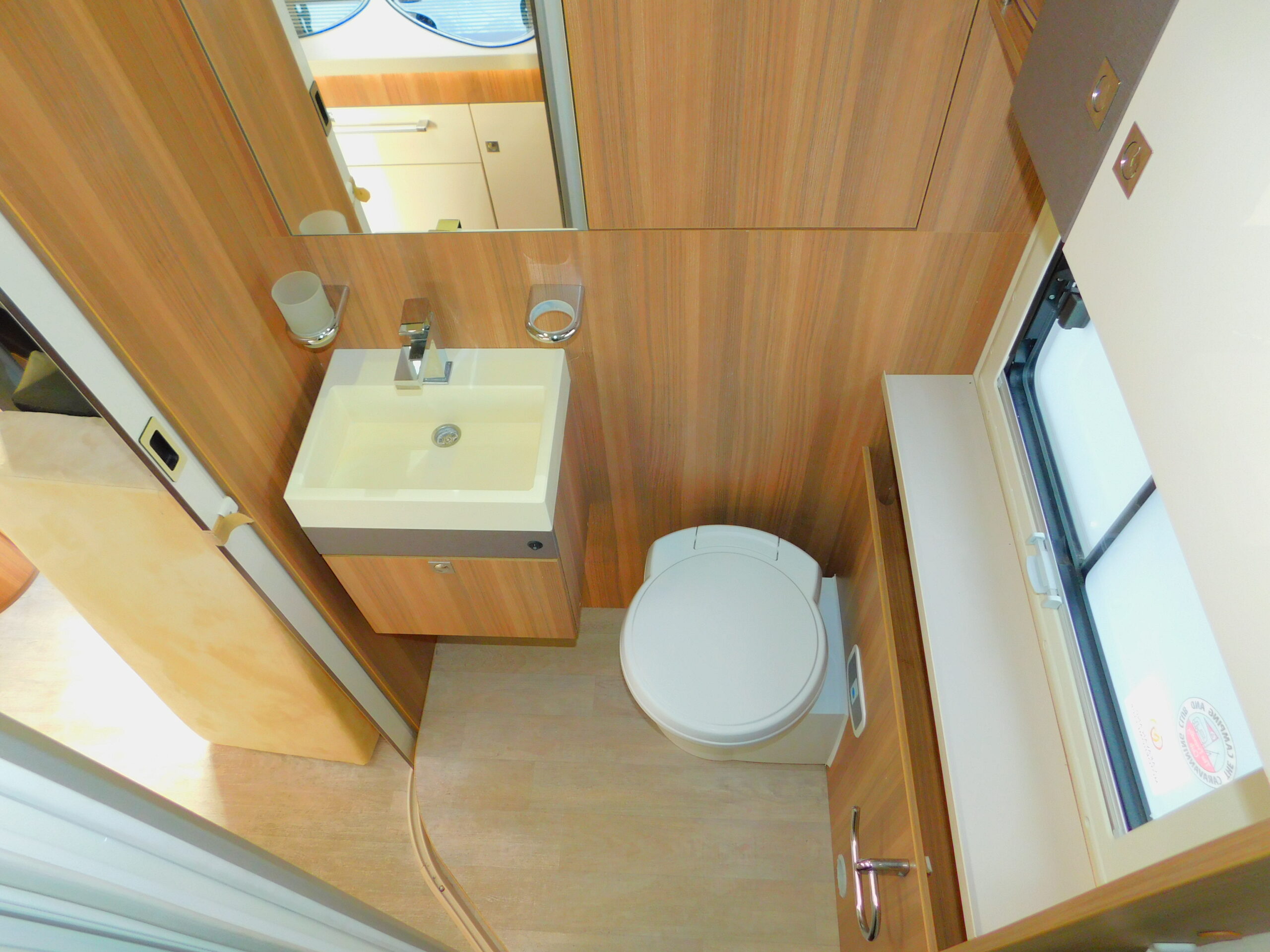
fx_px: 844
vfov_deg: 58.9
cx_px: 635
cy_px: 476
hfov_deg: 73.9
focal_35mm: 23
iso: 200
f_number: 3
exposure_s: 1/30
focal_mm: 4
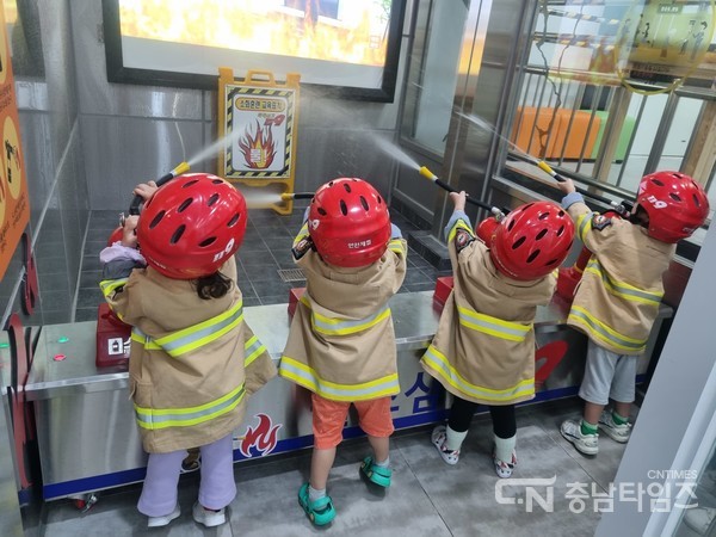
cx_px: 358
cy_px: 268
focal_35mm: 26
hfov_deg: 67.3
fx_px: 538
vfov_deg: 53.1
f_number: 1.8
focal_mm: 5.4
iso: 200
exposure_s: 1/60
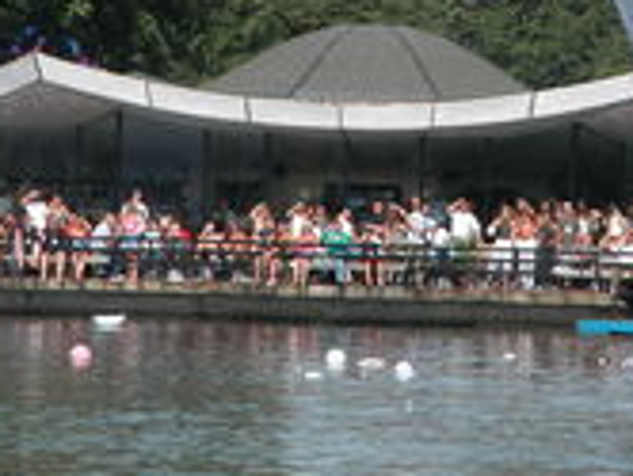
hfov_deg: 2.9
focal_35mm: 673
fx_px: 12325
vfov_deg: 2.2
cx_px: 412
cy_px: 38
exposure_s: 1/334
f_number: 5.9
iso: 100
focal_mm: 71.2
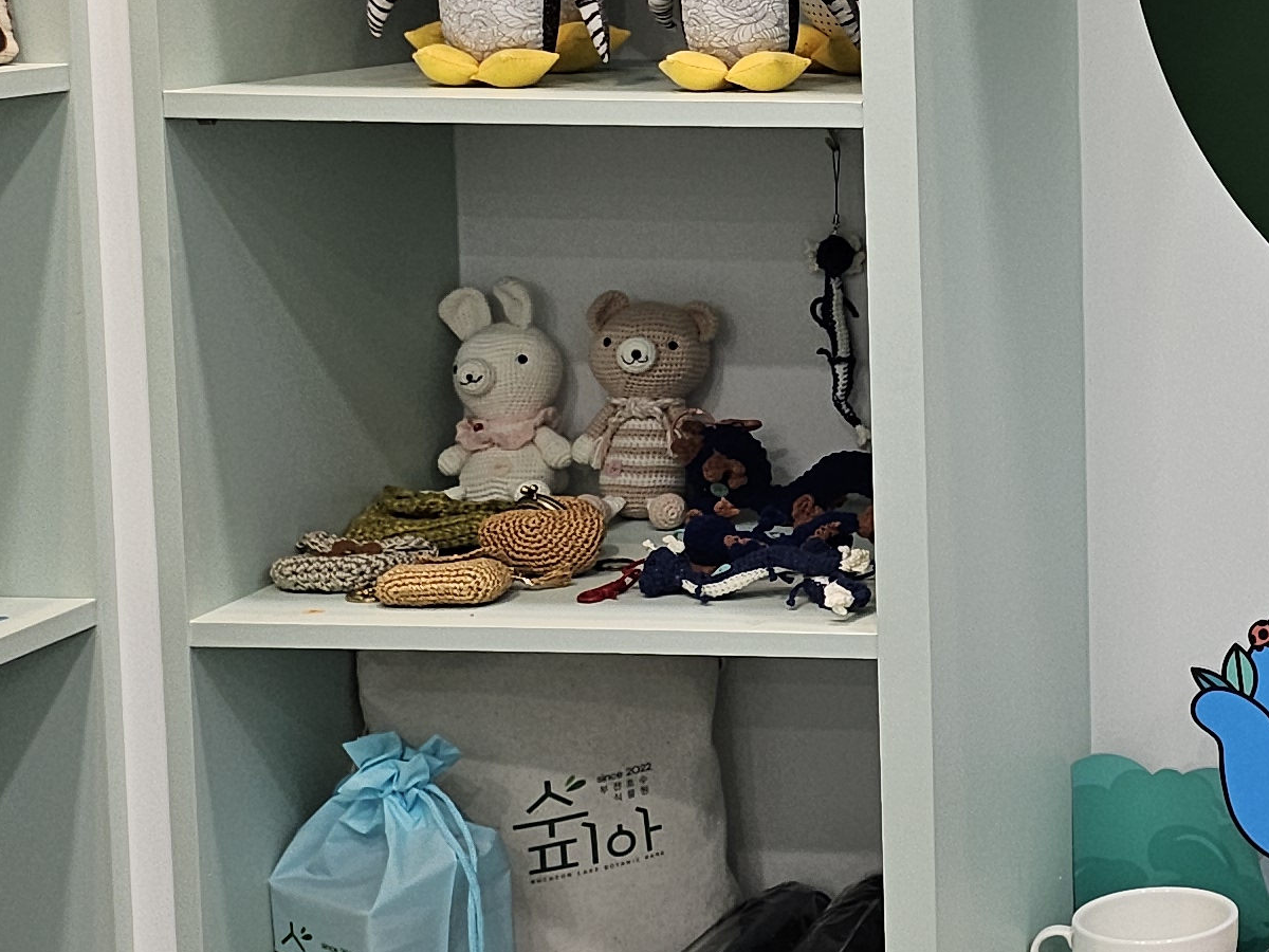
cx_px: 1671
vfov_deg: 18.3
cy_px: 193
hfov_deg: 21.9
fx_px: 2933
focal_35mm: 80
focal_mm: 5
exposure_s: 1/120
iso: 100
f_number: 1.8
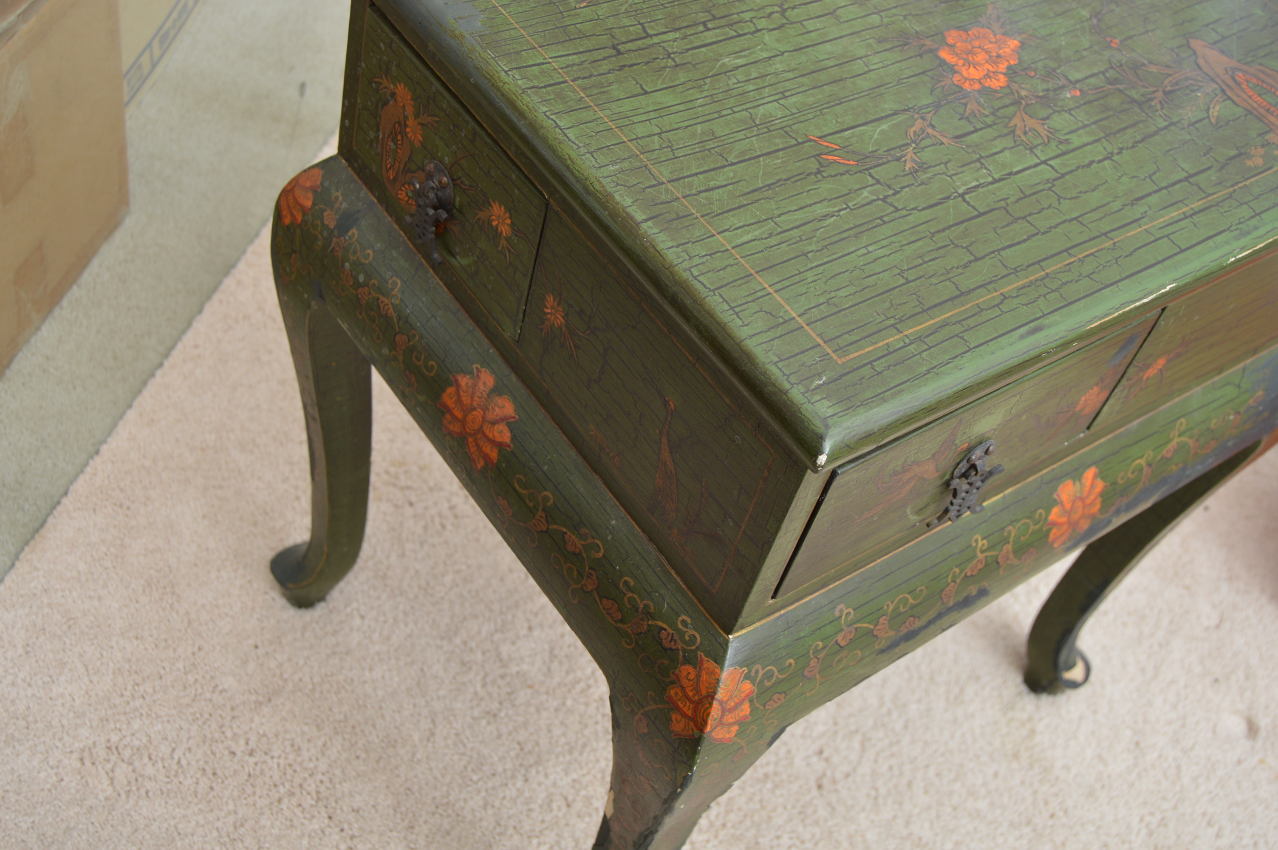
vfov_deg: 34.1
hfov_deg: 49.6
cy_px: 425
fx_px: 1383
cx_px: 639
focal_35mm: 39
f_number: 5
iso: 200
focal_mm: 26
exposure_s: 1/160
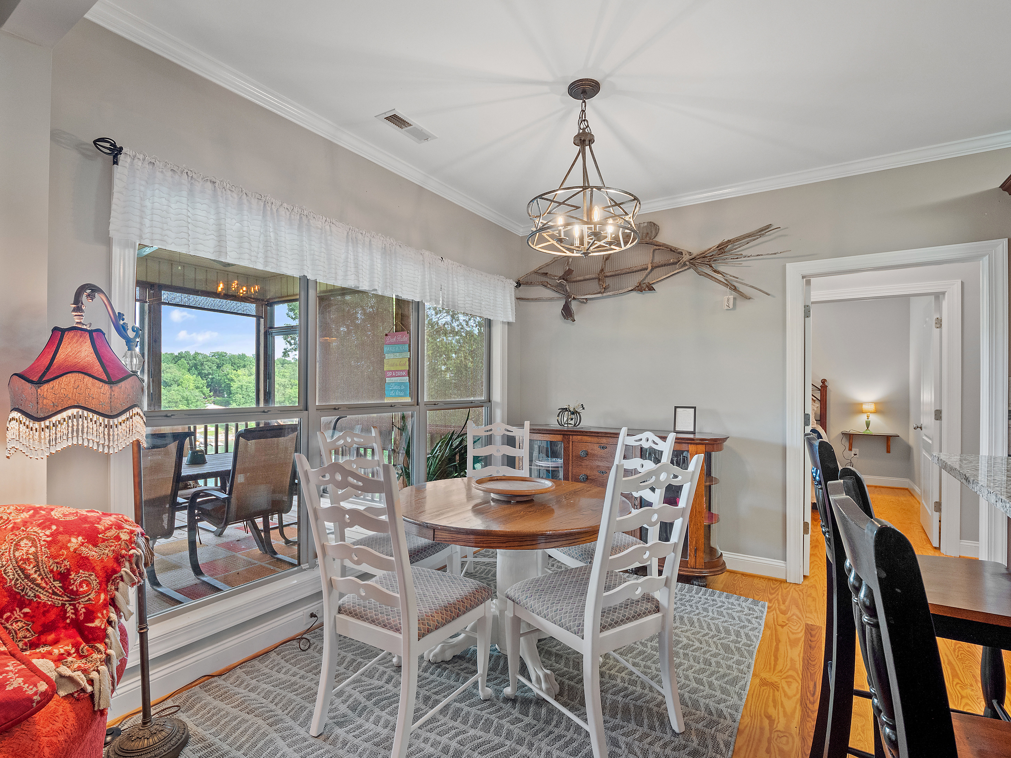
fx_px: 467
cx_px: 506
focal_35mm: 16
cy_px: 379
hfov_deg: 94.5
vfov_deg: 78.1
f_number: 5.6
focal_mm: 8
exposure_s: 1/4
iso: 400
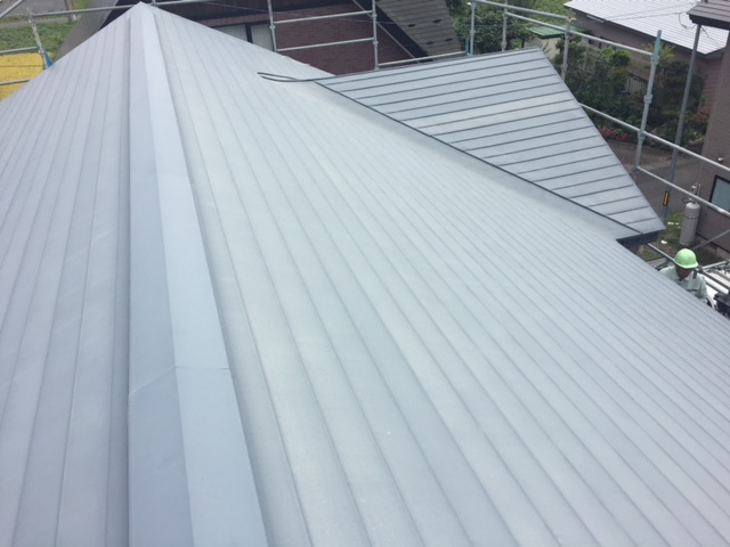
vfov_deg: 48.2
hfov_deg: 61.7
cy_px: 274
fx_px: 612
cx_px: 365
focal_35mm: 29
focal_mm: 4.15
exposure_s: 1/1464
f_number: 2.2
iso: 32
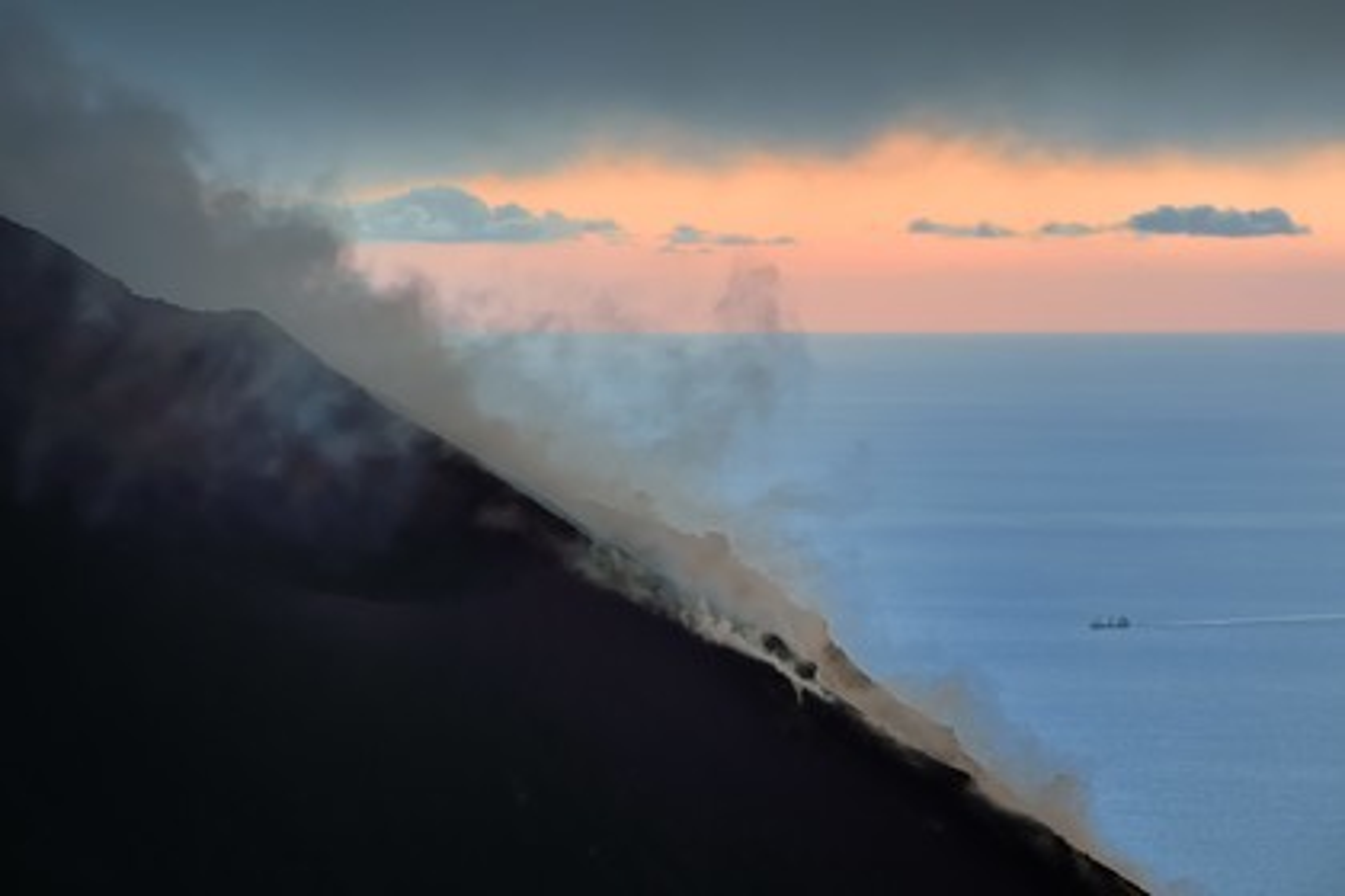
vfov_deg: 6.9
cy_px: 448
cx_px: 672
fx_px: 7472
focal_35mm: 200
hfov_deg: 10.3
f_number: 5
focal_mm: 200
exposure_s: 1/320
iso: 1600
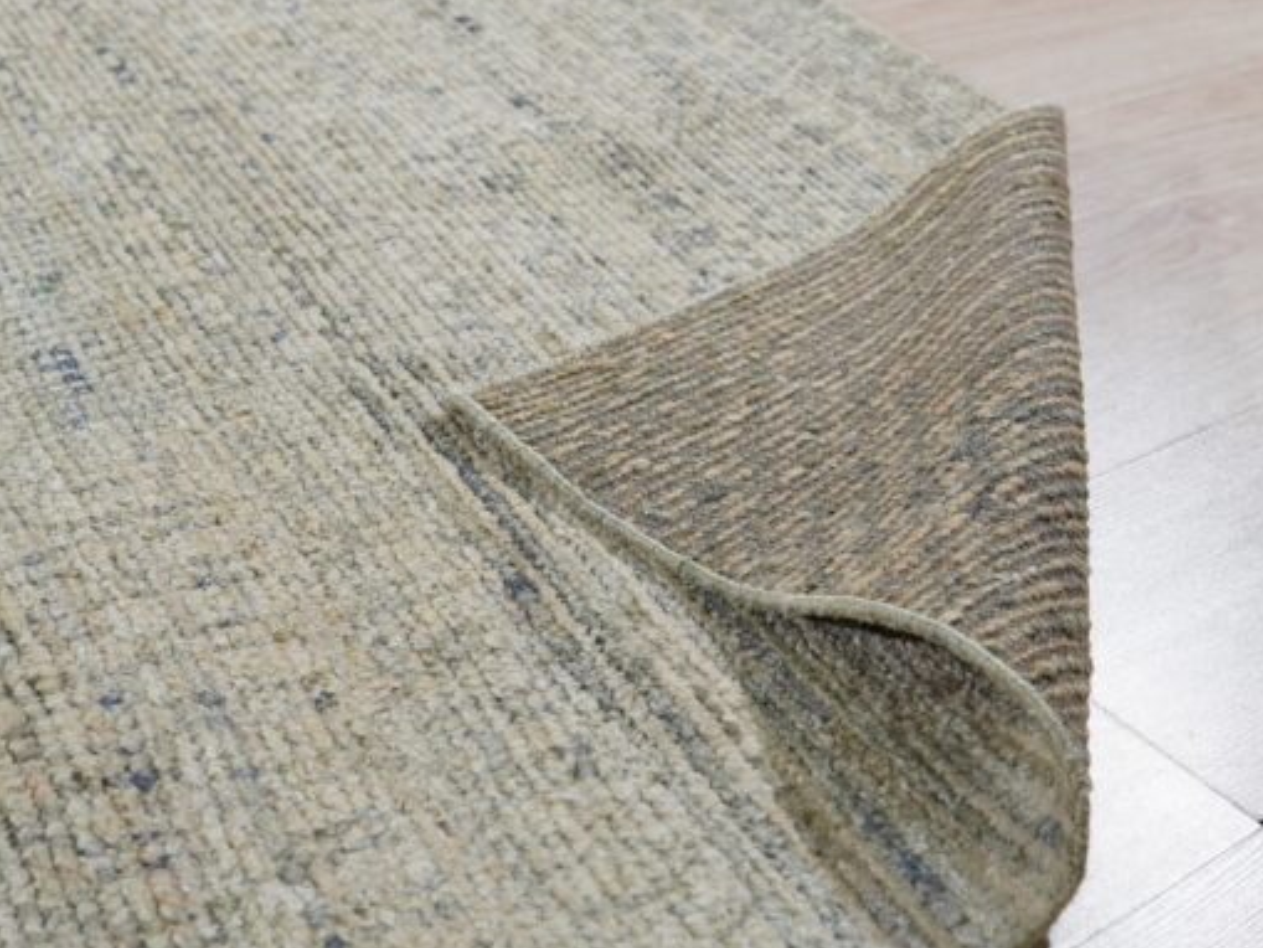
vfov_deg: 28.6
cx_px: 663
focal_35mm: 51
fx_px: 1861
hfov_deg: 37.5
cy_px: 472
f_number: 5
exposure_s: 1/160
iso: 500
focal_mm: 30
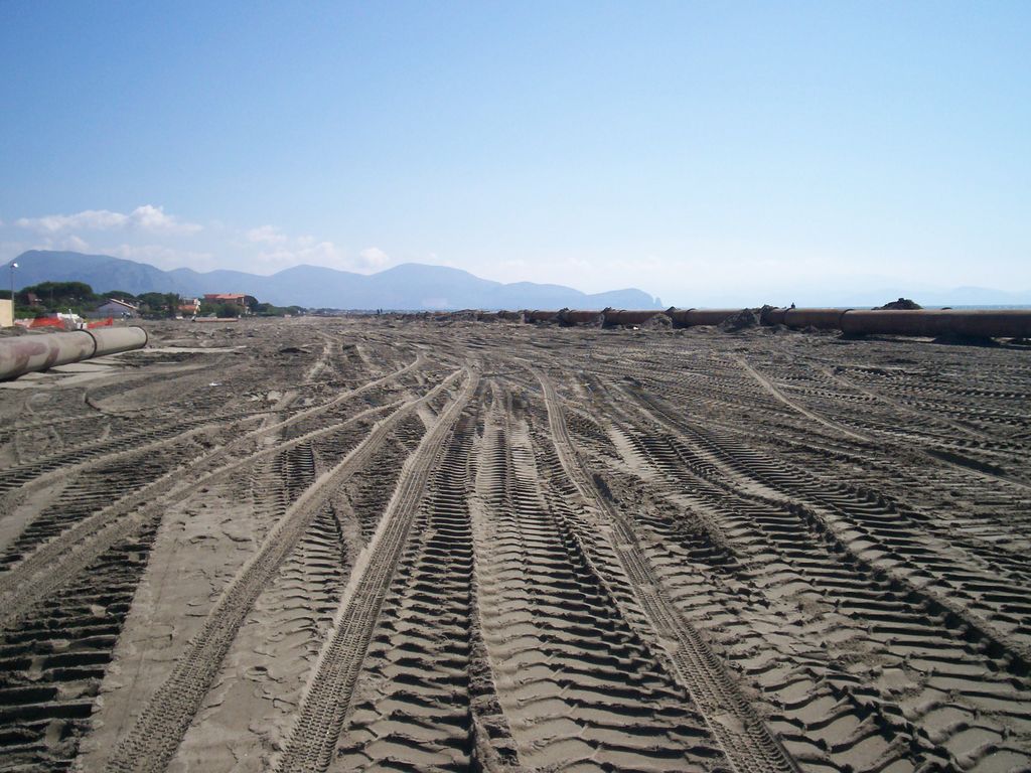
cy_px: 386
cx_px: 516
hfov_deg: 51.4
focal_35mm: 36
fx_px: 1072
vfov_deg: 39.7
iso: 100
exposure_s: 1/1030
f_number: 4.5
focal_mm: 5.9
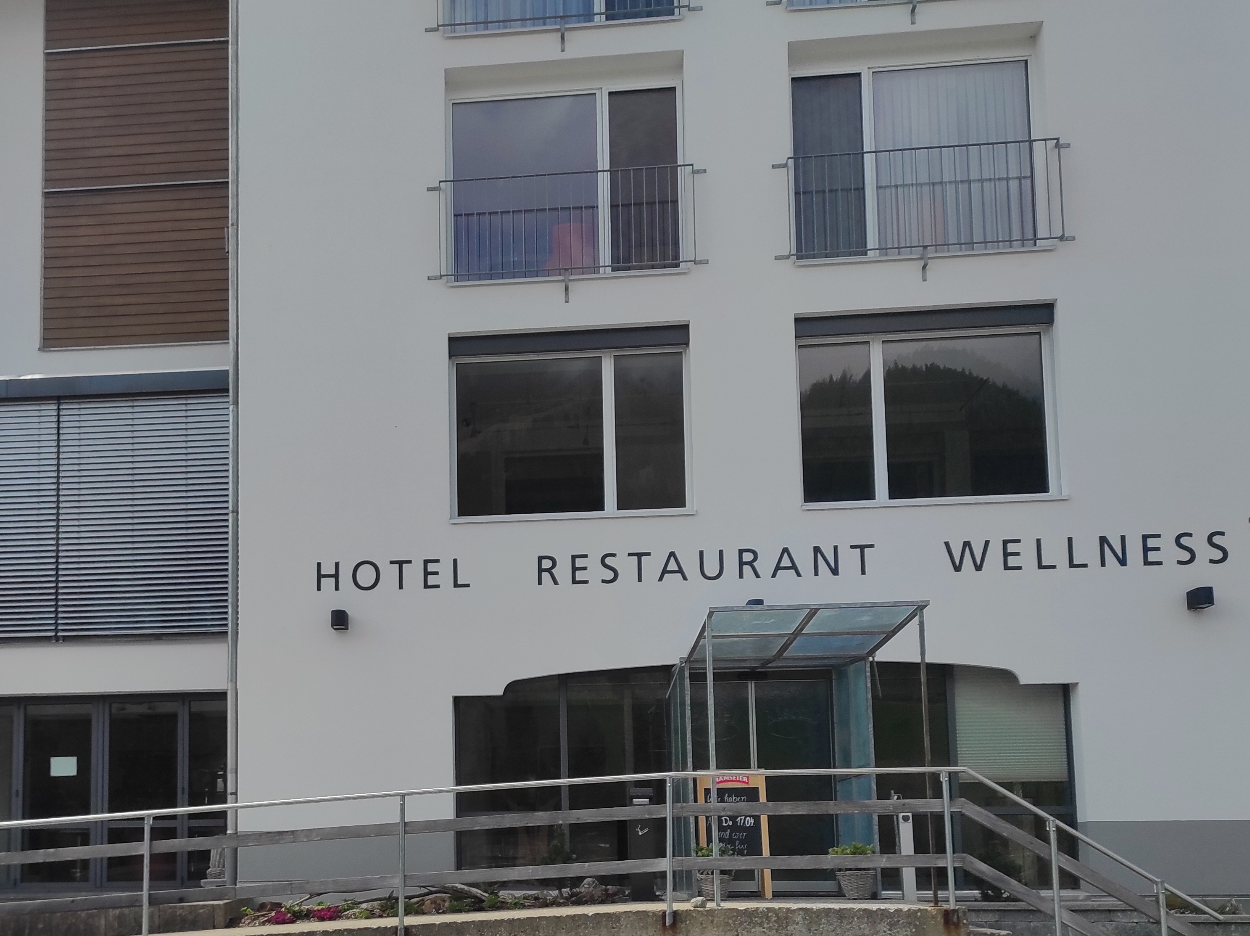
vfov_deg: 35.9
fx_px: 1407
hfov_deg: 46.9
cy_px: 701
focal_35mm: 39
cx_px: 384
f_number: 1.89
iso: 100
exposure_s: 1/3466
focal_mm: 5.43
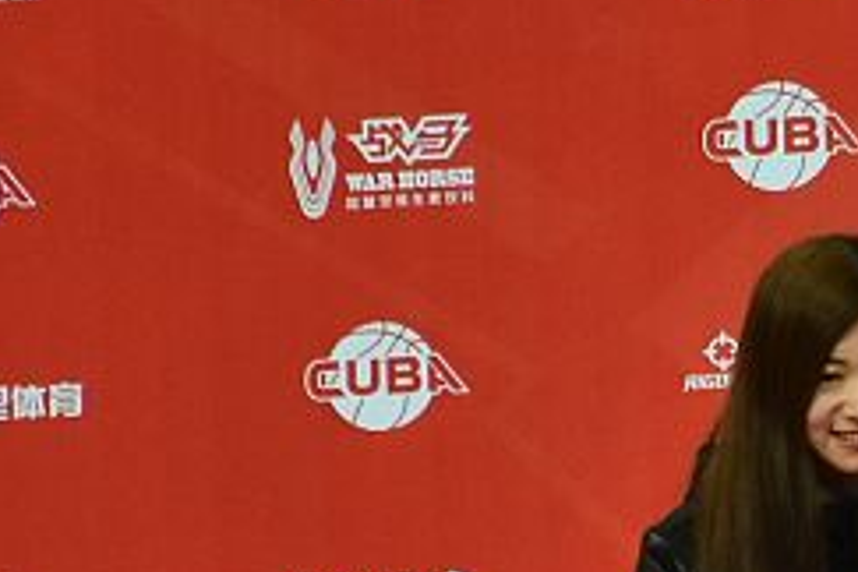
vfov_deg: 1.3
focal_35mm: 1039
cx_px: 1381
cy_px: 736
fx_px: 24761
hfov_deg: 2.0
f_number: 5.6
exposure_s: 1/250
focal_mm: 140
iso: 1000
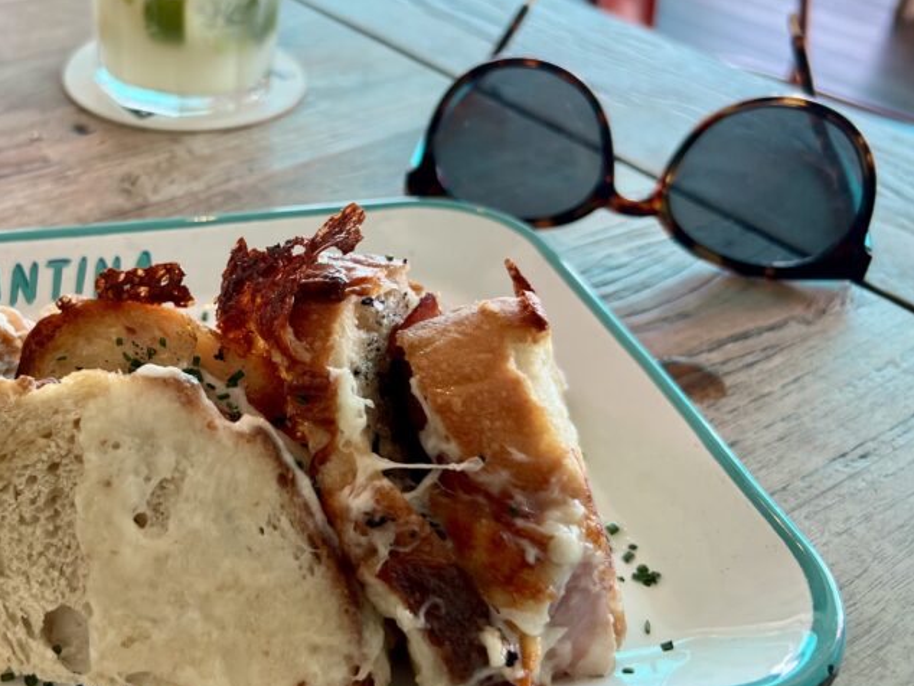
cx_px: 206
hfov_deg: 43.9
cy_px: 278
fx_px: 1083
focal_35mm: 41
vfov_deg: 35.1
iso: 64
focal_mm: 5.7
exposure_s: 1/121
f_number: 1.5
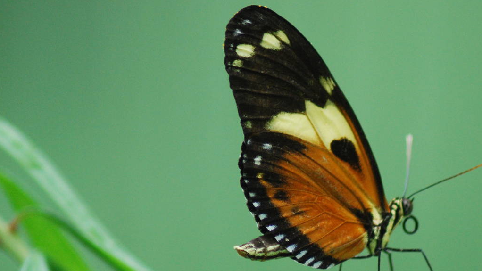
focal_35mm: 739
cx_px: 342
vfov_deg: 1.6
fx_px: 9445
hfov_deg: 2.9
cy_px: 213
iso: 800
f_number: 5.6
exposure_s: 1/320
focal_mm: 300
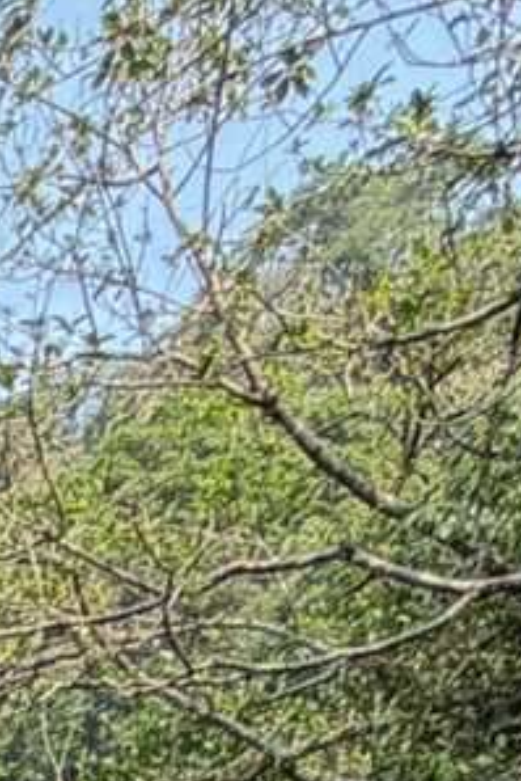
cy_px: 1759
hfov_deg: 10.0
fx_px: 2168
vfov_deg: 14.8
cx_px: -1076
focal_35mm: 100
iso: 40
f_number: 2.2
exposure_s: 1/215
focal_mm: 2.22
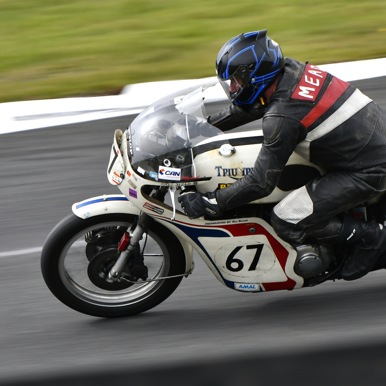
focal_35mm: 518
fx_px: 6535
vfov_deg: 3.4
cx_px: 265
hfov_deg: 3.4
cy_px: 193
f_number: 5.6
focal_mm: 270
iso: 220
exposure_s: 1/250
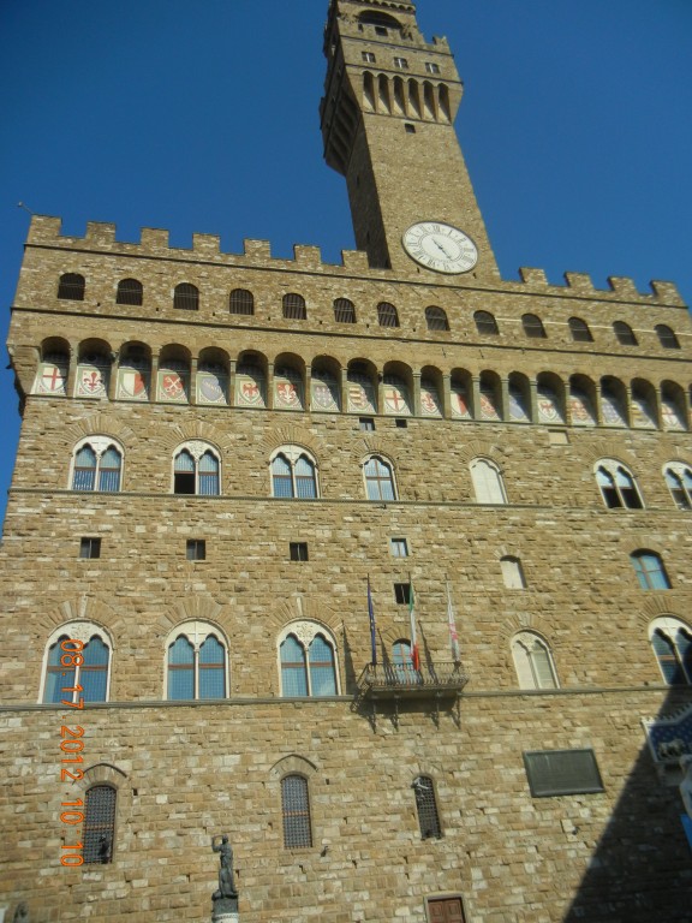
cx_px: 346
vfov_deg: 60.0
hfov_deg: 46.8
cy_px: 462
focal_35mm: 30
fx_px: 800
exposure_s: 1/575
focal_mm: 5.4
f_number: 7
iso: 160
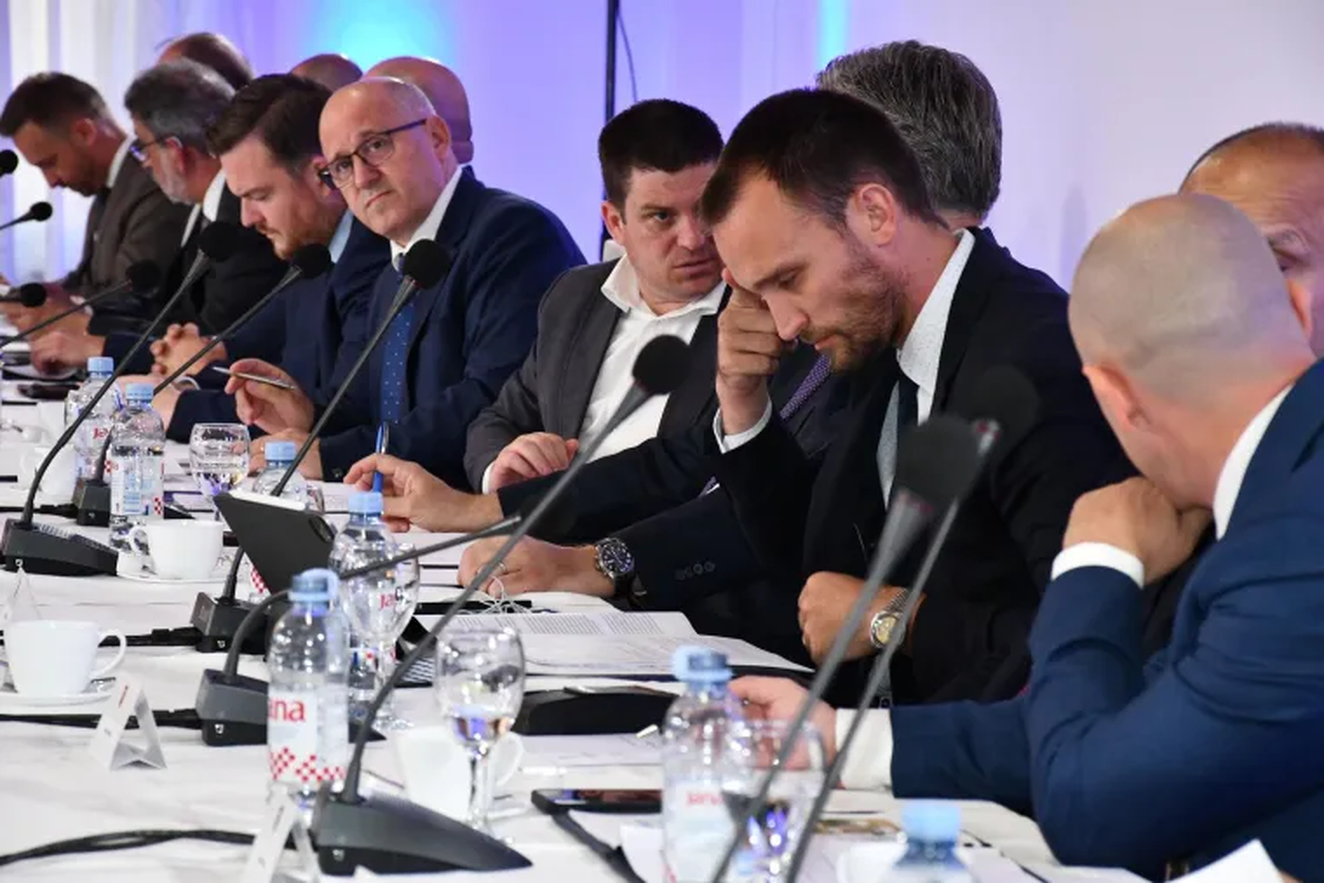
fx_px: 5517
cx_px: 662
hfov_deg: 13.7
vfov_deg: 9.2
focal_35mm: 150
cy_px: 442
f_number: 9
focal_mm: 100
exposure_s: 1/100
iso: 2500
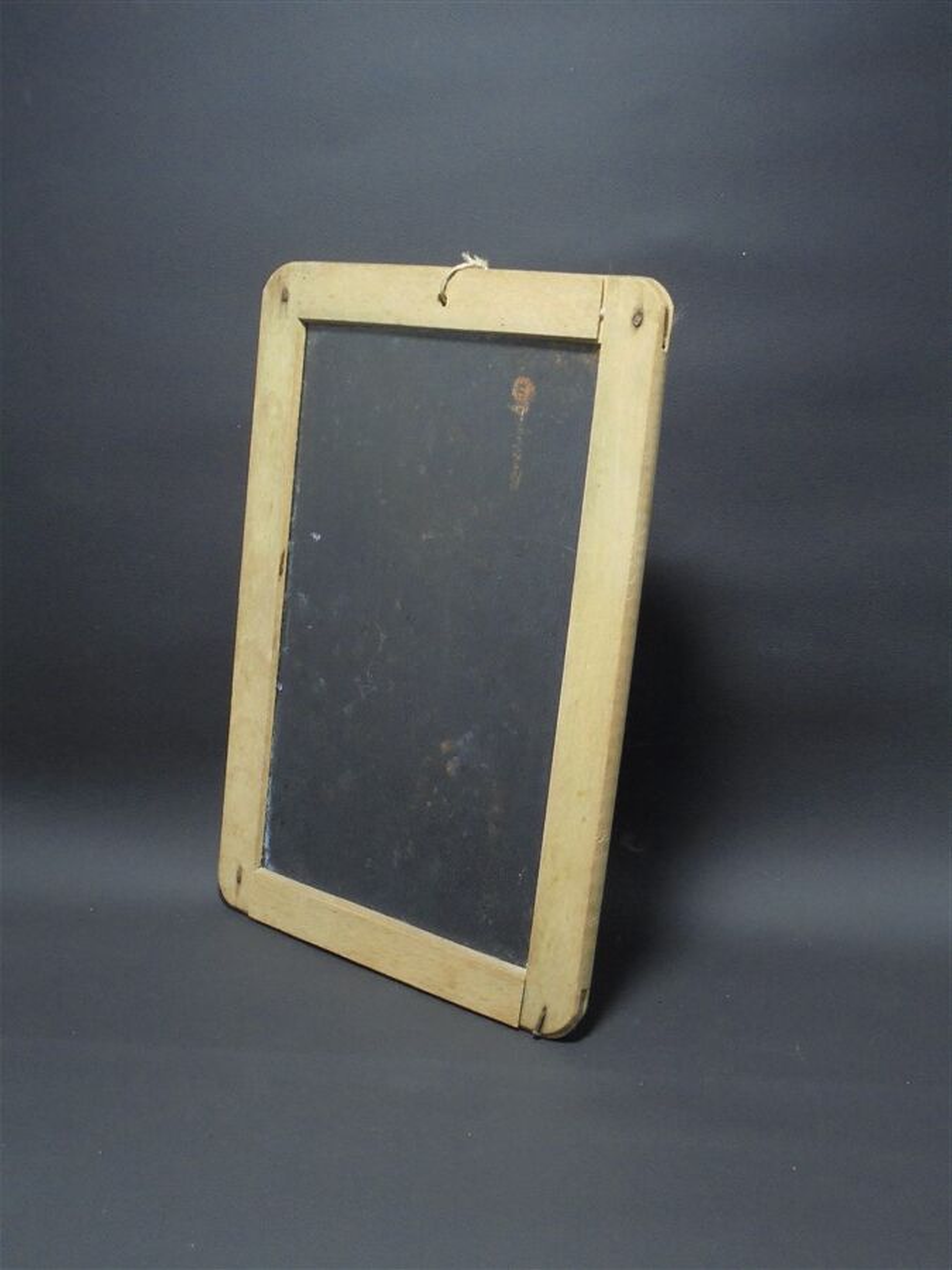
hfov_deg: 37.7
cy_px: 635
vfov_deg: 49.0
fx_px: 1393
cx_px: 476
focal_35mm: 38
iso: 200
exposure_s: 1/30
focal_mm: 6.9
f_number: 4.2
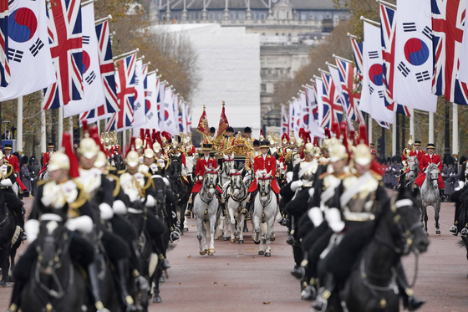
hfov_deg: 5.2
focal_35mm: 400
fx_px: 5198
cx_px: 234
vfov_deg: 3.4
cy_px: 156
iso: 2500
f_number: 5.6
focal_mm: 400
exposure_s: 1/2000
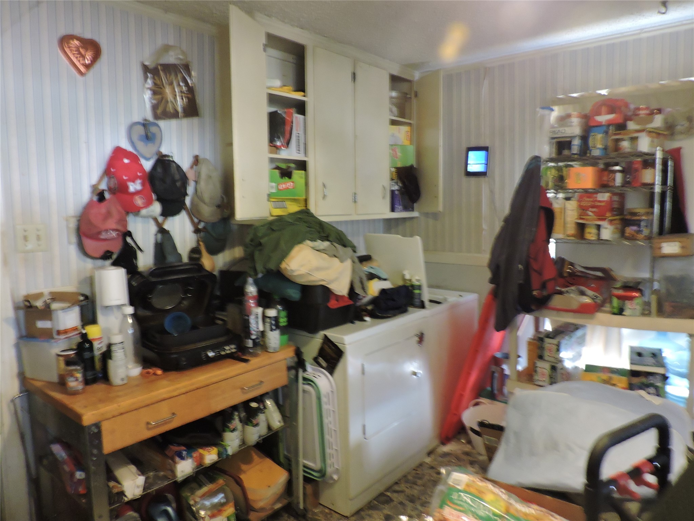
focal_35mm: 24
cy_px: 260
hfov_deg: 71.6
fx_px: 481
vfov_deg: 56.8
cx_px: 347
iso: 800
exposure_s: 1/8
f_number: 3
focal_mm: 4.3
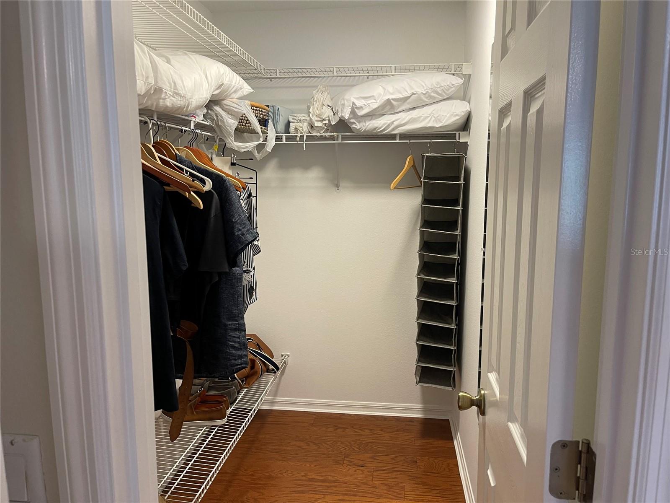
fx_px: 503
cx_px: 335
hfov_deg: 67.3
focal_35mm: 26
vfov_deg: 53.1
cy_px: 252
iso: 100
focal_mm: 5.1
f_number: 1.6
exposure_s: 1/60
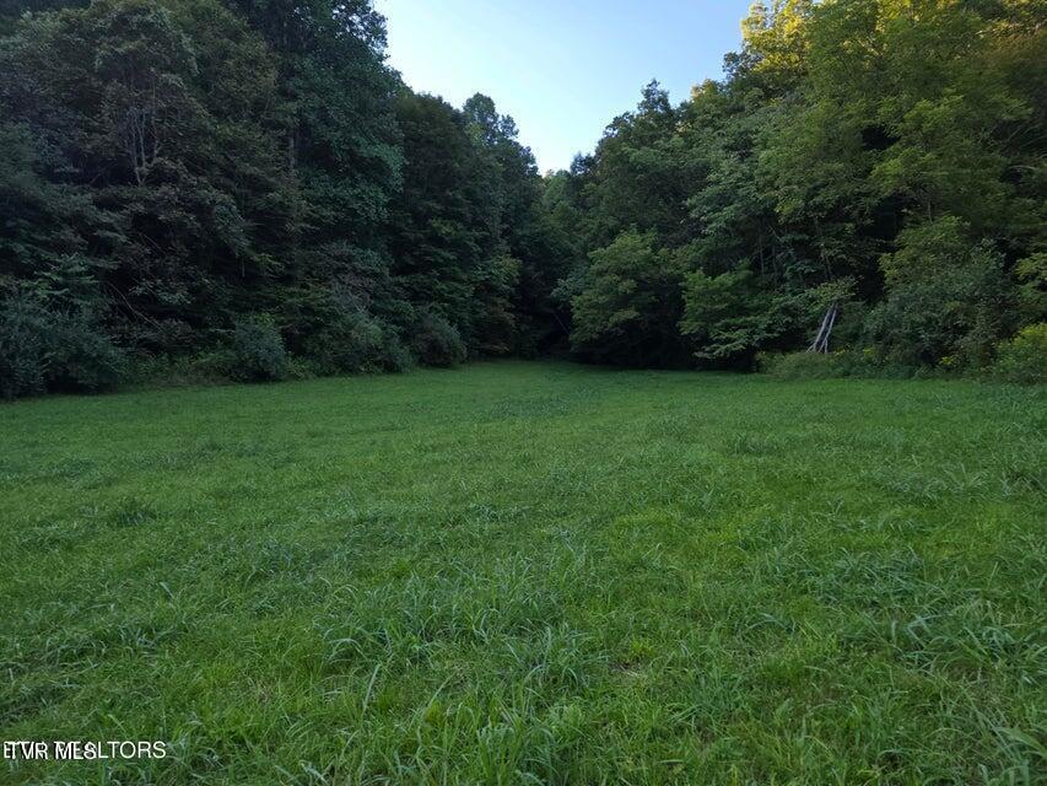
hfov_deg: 73.9
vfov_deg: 58.9
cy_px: 393
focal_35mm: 23
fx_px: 696
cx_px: 524
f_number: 1.7
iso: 12
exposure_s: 1/129
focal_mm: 6.3
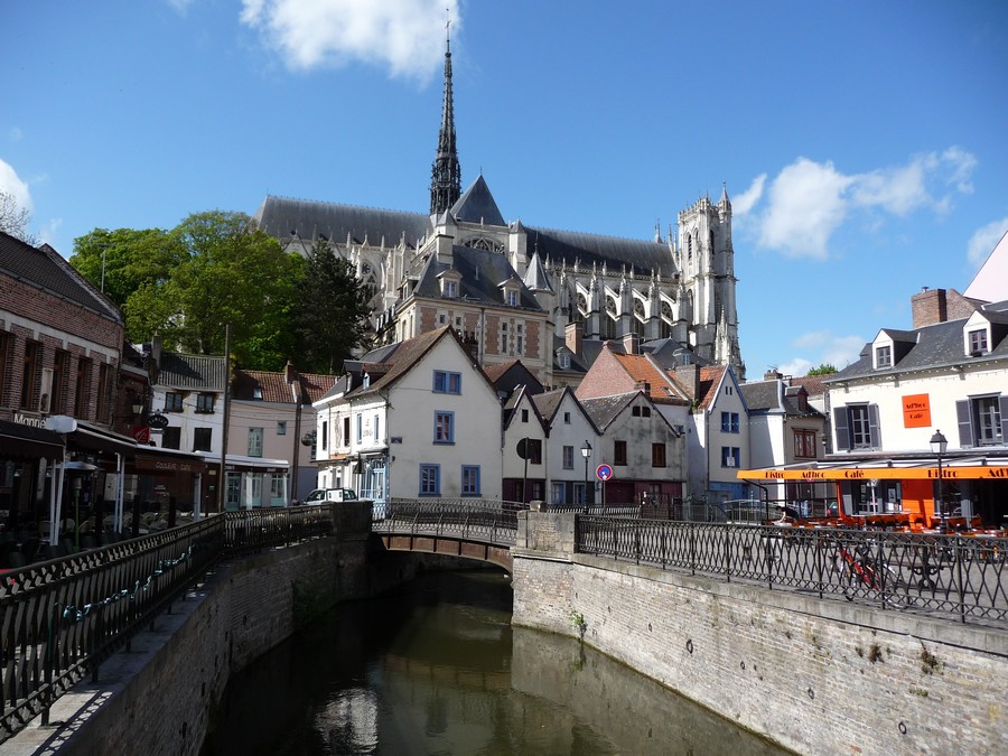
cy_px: 378
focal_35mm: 28
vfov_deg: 49.7
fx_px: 815
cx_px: 504
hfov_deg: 63.4
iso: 100
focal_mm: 4.7
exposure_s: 1/1000
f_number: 3.3
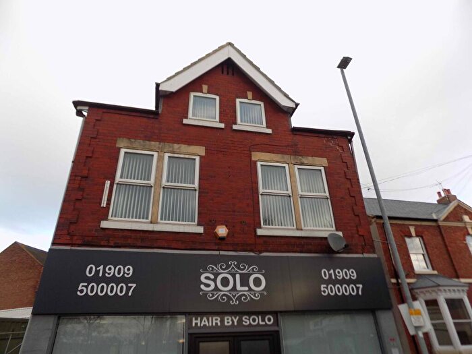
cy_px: 177
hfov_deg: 73.9
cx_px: 236
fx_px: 314
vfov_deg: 58.9
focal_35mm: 23
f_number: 3.1
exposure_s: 1/200
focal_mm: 4
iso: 80
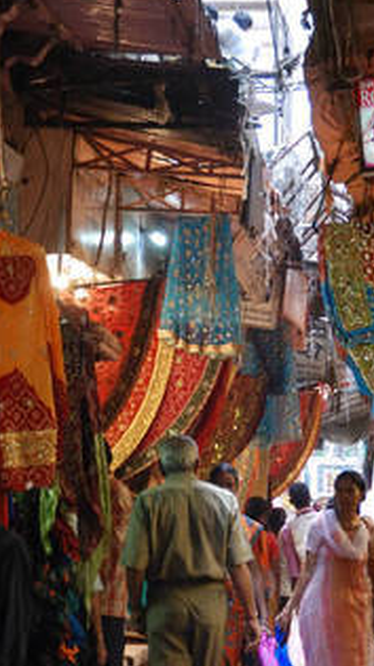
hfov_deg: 7.2
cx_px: 220
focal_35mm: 168
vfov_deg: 12.8
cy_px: 425
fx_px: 2964
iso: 800
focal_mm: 48
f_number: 4.8
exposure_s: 1/30
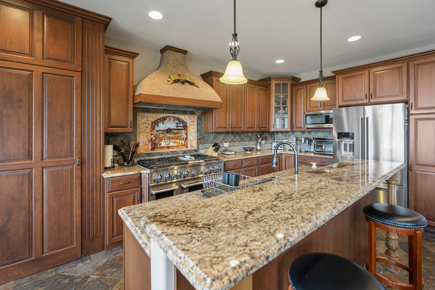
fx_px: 199
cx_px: 218
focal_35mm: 16
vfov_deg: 72.1
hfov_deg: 95.0
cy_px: 145
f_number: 4
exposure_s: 1/3
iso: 200
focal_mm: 16.5
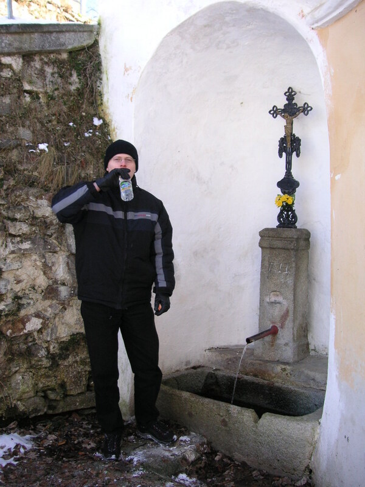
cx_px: 182
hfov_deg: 38.7
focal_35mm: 37
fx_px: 520
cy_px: 244
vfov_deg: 50.1
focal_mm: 6.1
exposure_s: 1/90
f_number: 2.8
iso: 50
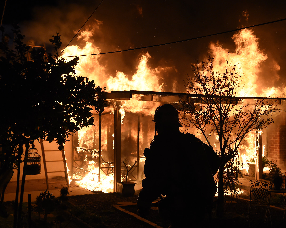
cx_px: 166
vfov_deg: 31.5
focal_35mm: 48
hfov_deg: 38.7
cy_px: 115
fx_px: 406
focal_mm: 42
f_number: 5
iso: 5000
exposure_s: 1/640
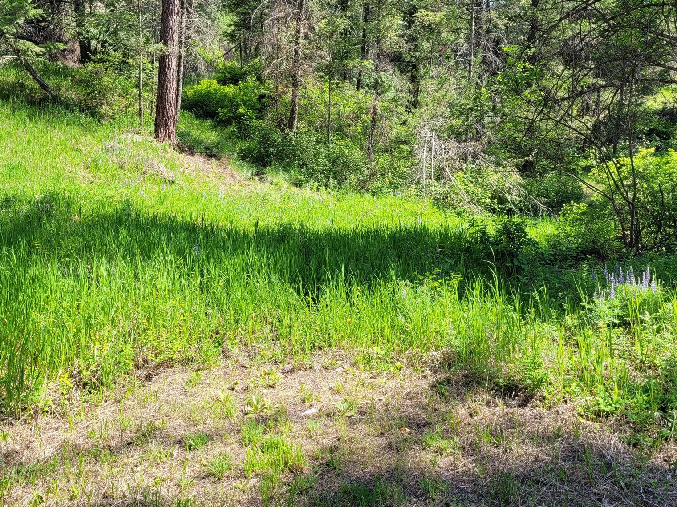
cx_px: 342
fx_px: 685
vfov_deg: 40.4
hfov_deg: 52.6
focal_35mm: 35
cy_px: 186
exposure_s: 1/697
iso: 40
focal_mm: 5.4
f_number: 1.8
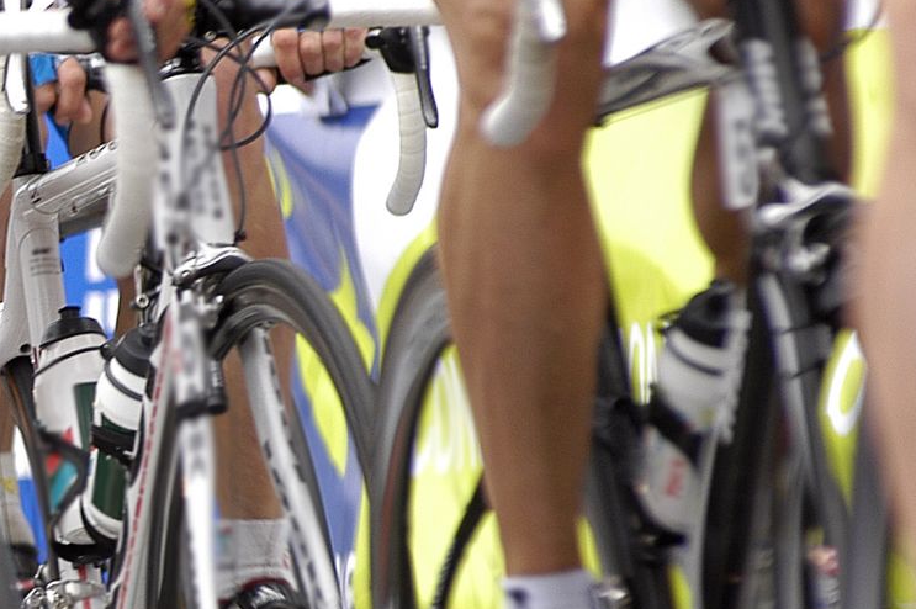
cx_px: -218
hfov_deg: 2.5
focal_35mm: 827
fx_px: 21023
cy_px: 398
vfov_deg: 1.7
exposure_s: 1/320
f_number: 5.6
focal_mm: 200
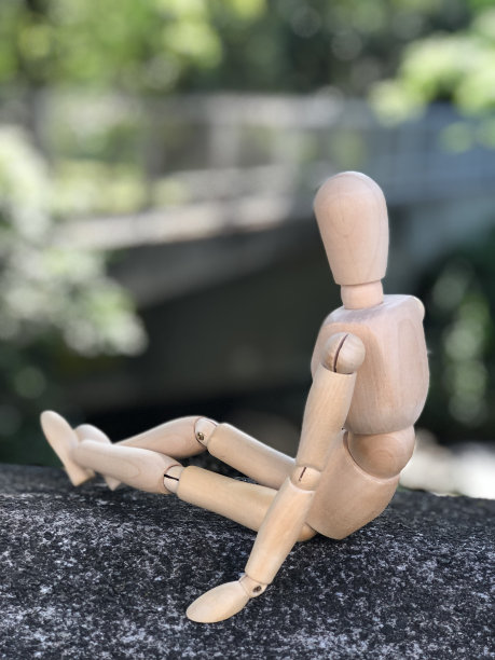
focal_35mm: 57
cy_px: 330
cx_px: 248
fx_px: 1087
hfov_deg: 25.7
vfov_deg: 33.8
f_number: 2.8
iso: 50
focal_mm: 6.6
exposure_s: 1/120
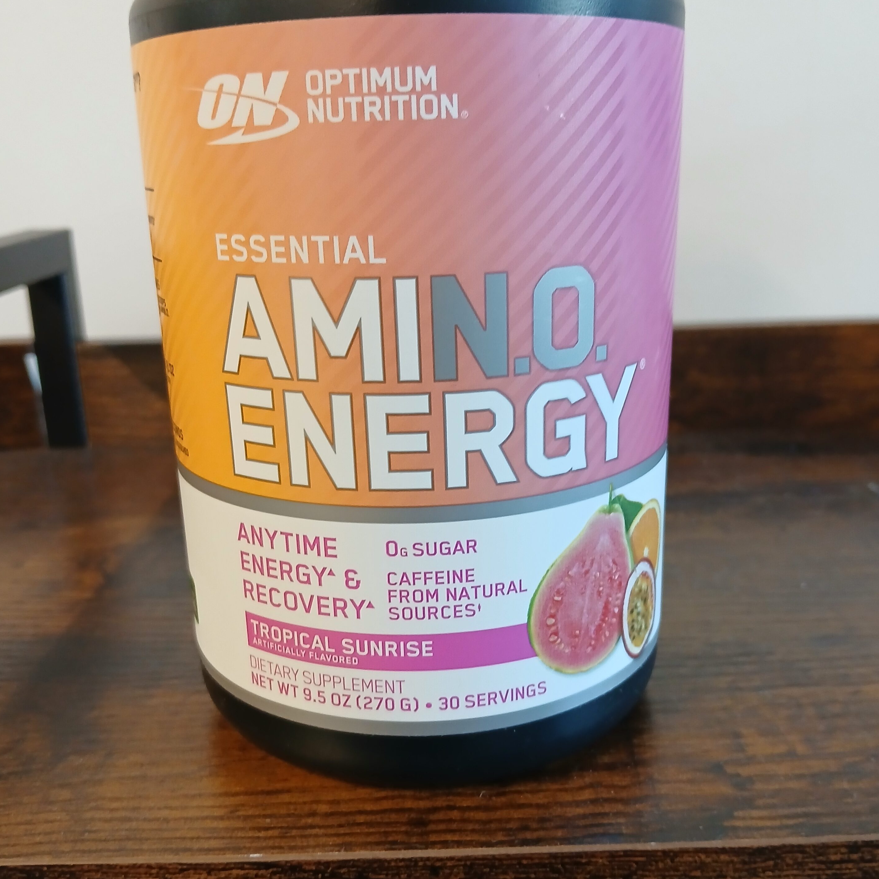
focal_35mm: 33
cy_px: 465
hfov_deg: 49.7
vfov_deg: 49.7
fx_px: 948
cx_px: 451
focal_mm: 3.98
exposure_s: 1/30
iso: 250
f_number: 1.8
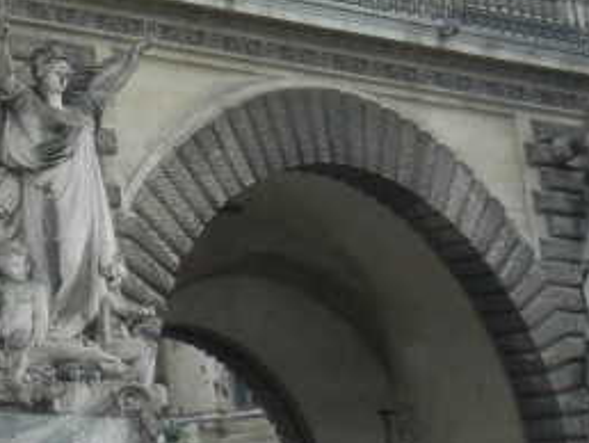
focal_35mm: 119
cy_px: 55
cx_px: -555
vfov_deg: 12.4
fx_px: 2027
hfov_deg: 14.1
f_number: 3.5
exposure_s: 1/650
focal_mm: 5.4
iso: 160
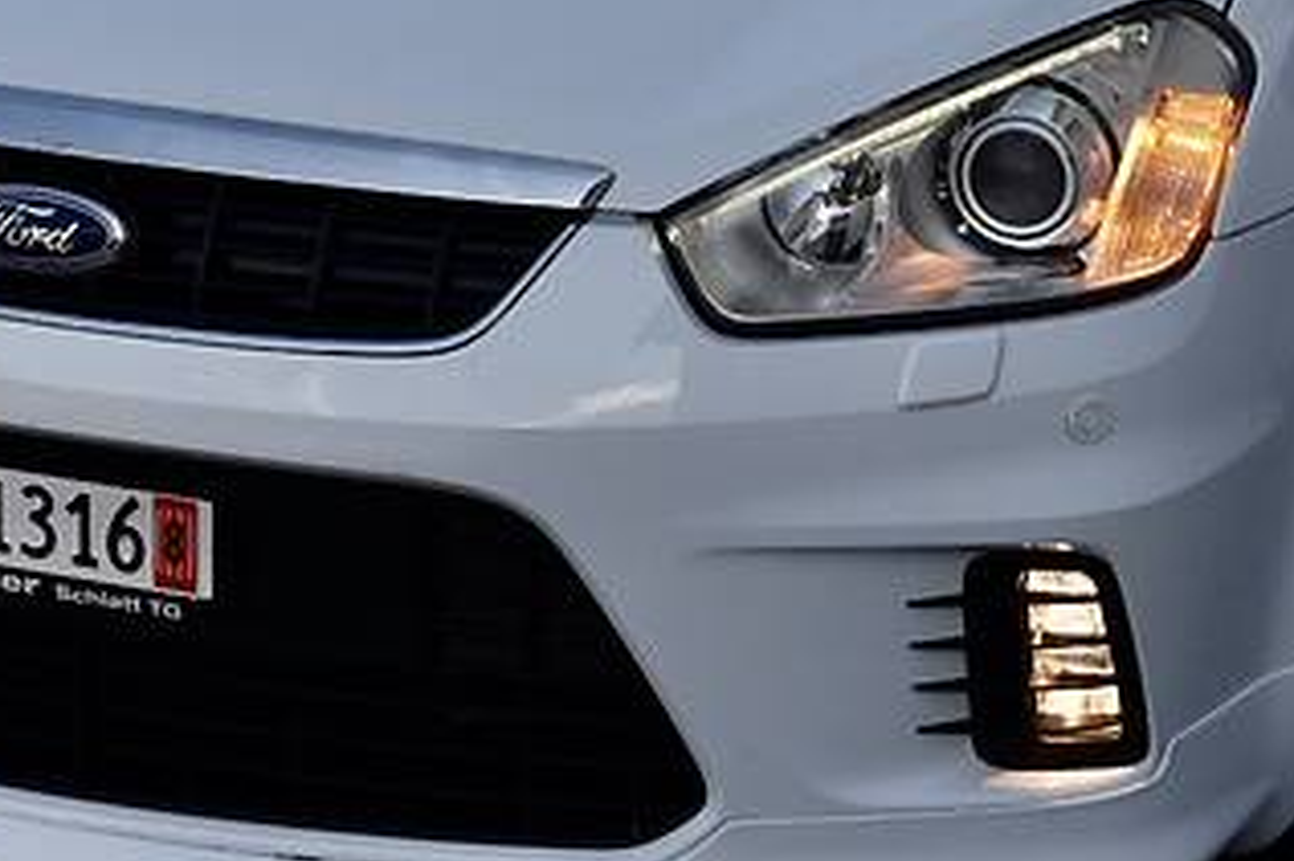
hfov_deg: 17.7
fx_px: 4167
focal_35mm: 116
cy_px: -2
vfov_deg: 11.7
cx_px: 661
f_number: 8
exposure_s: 1/250
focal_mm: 46
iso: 200
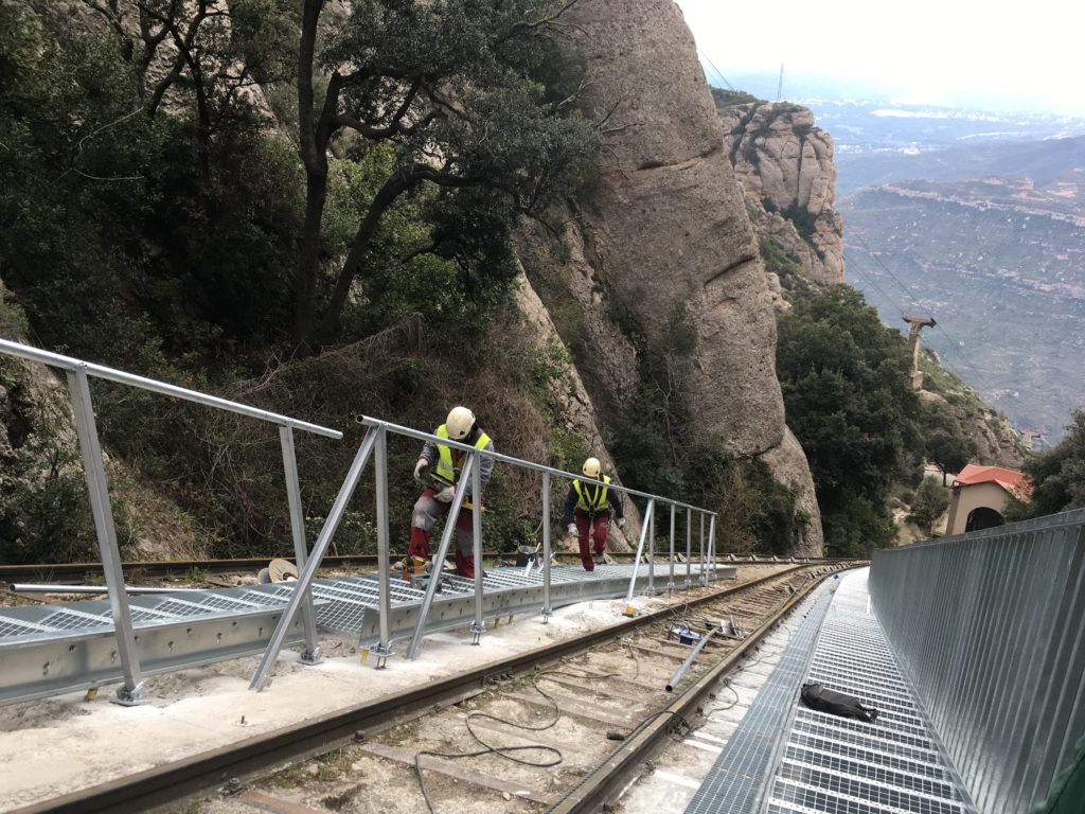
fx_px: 909
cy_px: 407
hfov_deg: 61.7
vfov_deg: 48.2
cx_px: 542
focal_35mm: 29
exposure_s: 1/119
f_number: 2.2
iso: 25
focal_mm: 4.15
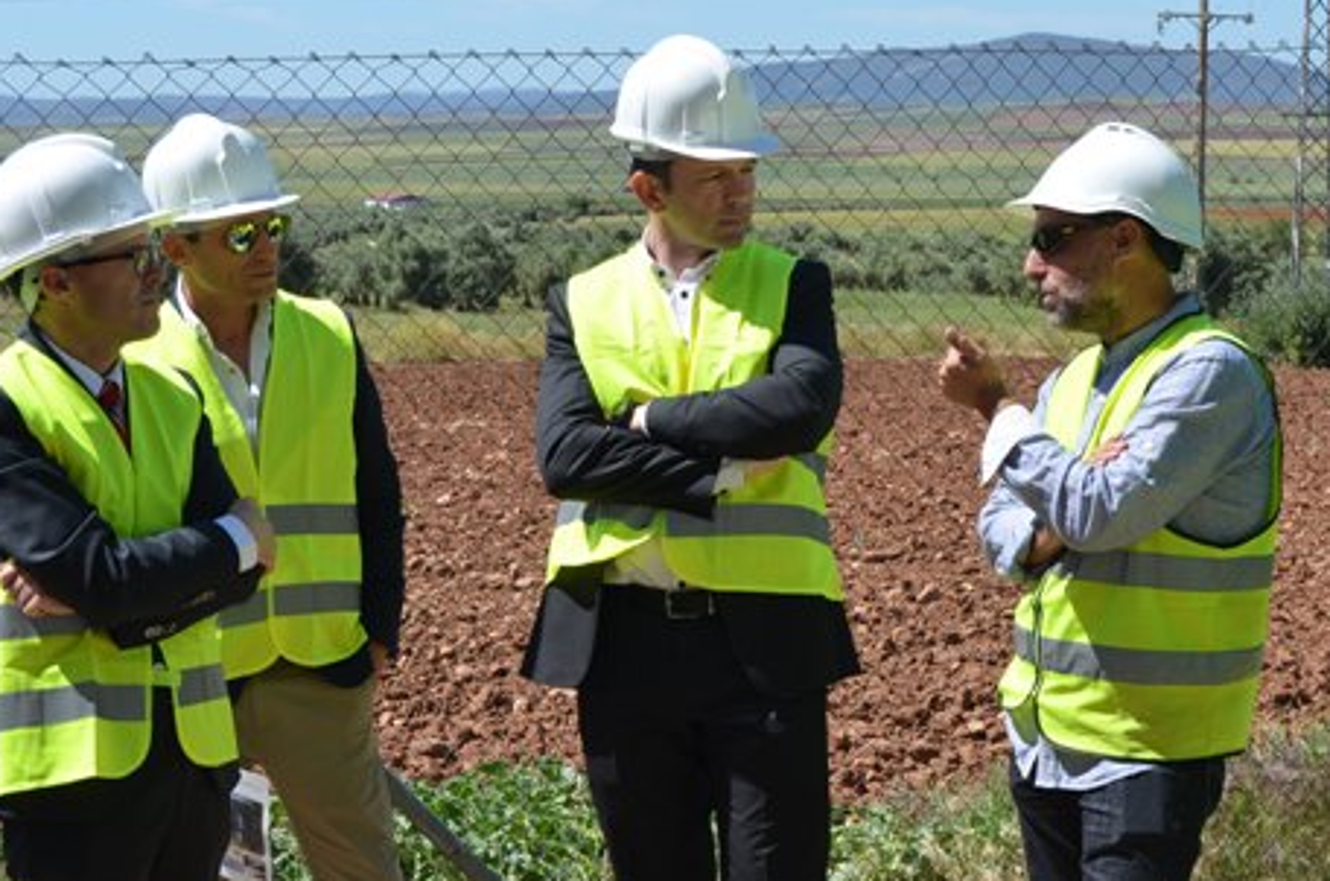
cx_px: 779
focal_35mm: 80
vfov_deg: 16.9
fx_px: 2949
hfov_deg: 25.4
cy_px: 604
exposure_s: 1/250
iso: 110
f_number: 8
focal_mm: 38
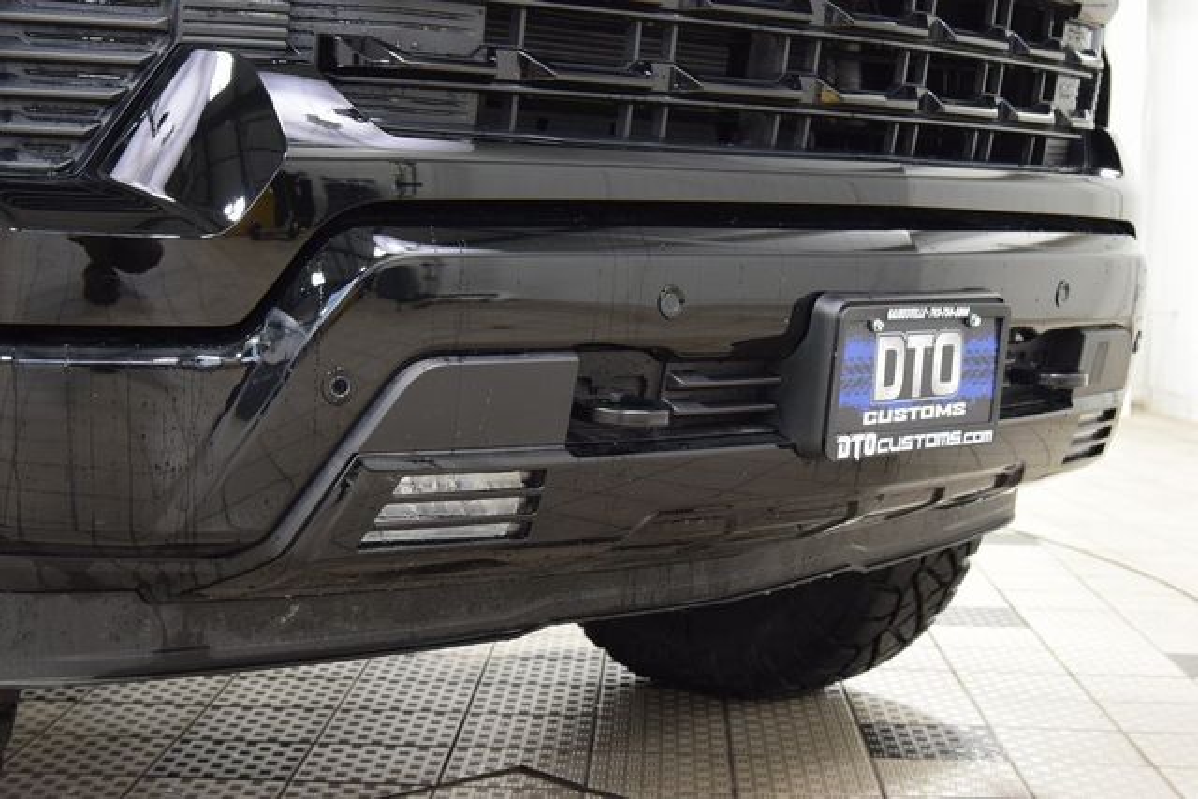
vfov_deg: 21.6
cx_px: 599
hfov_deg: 31.9
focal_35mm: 63
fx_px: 2097
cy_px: 400
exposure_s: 1/15
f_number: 6.3
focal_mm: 42
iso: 1600
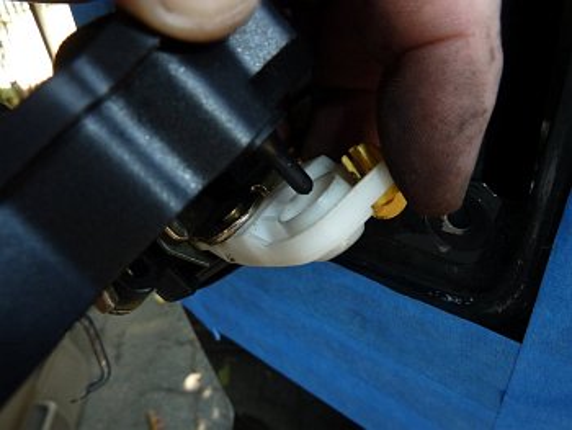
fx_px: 413
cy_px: 215
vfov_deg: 54.9
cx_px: 286
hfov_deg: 69.4
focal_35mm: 25
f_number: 3.3
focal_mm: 4.1
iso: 80
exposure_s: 1/30
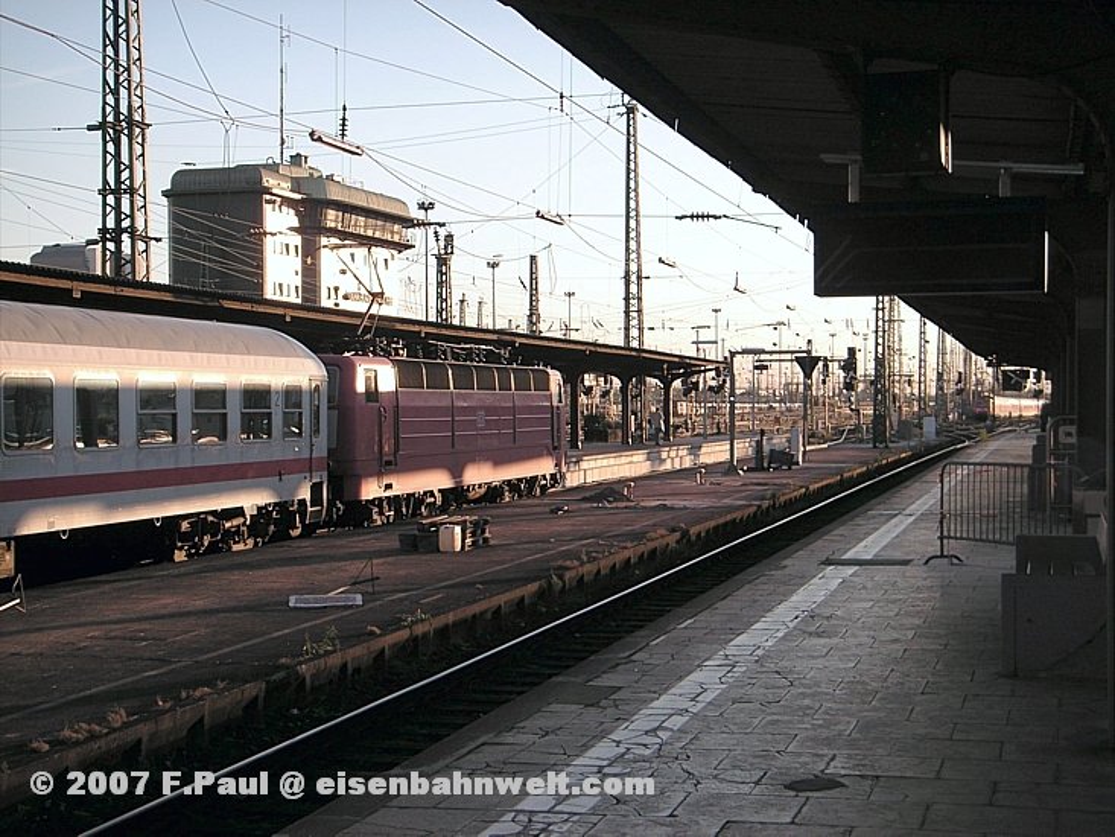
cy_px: 418
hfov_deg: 34.9
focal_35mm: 55
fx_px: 1772
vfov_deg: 26.6
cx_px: 558
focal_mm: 9.1
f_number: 3.7
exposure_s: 1/250
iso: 50
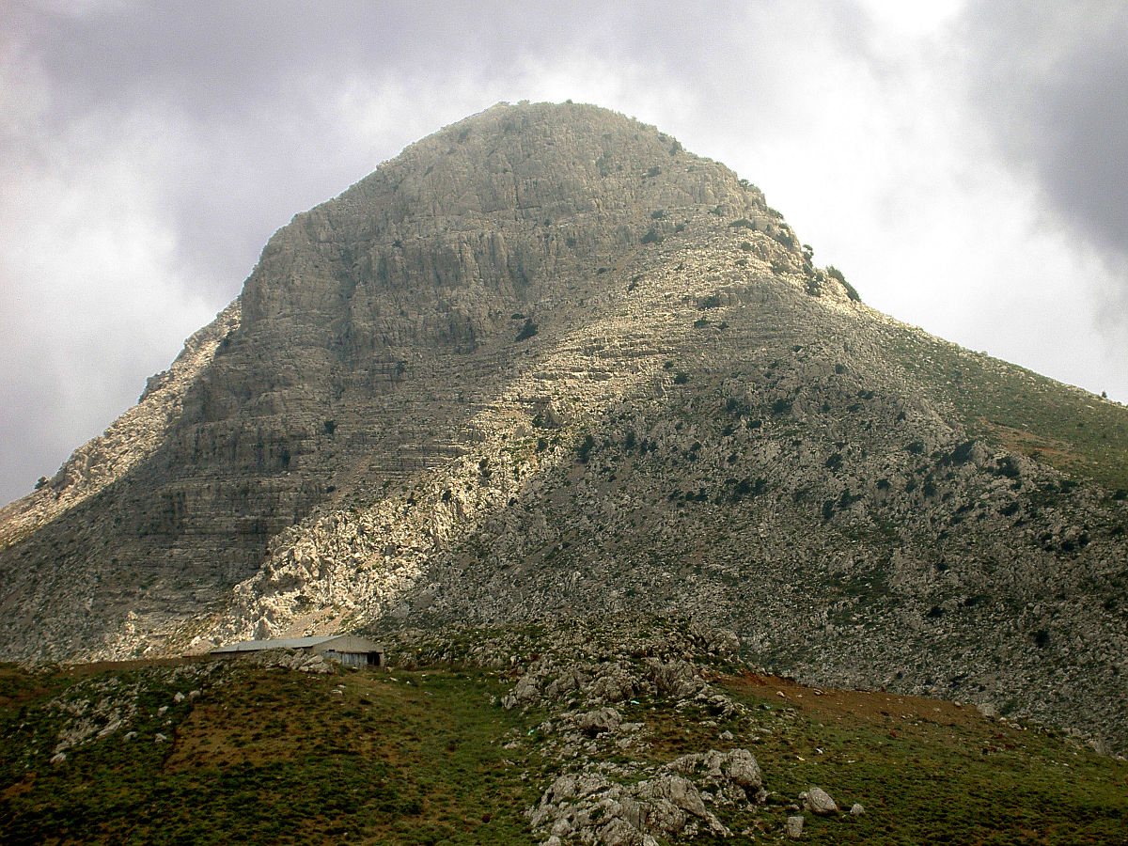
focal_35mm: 102
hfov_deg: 19.3
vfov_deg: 14.5
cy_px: 423
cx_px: 564
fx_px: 3324
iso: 50
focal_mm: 16.8
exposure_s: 1/500
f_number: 4.9
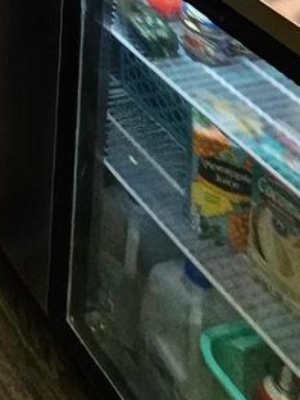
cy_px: -478
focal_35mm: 64
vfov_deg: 17.0
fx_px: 740
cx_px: -317
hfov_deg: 16.6
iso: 200
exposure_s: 1/60
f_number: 2.2
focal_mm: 2.2
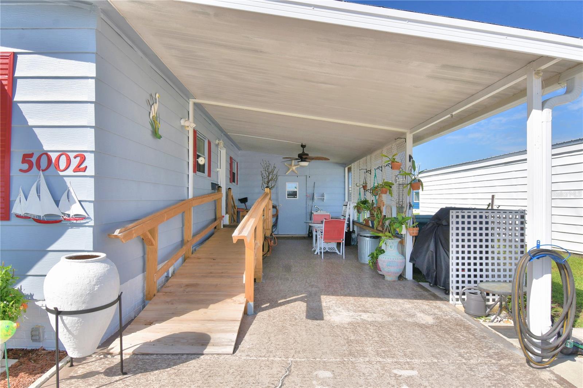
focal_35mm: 21
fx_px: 340
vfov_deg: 59.5
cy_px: 194
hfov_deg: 81.2
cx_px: 292
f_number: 9
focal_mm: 14
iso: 100
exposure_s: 1/250
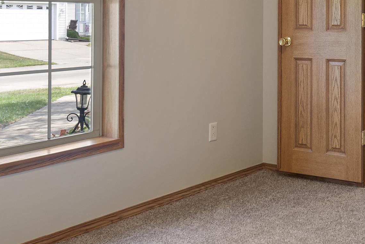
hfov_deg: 33.6
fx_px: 578
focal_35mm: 57
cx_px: 313
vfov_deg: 23.1
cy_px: 19
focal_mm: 21
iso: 250
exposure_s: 1/2
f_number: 8
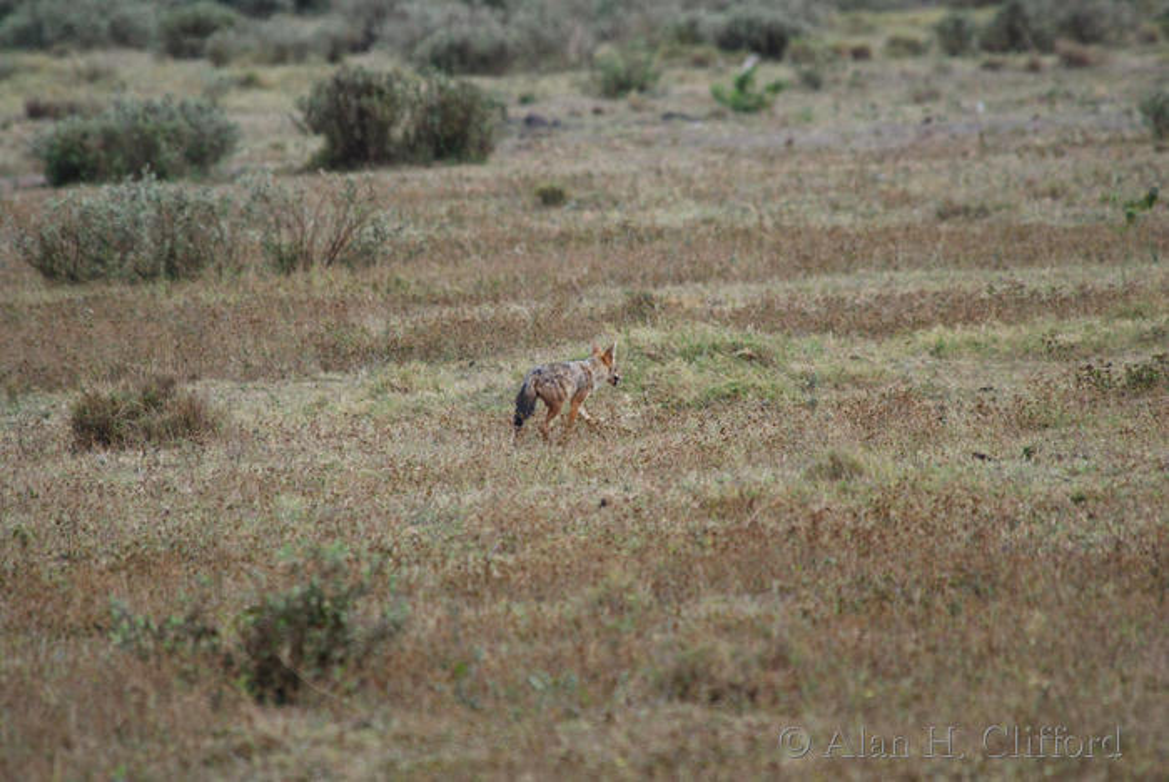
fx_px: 19499
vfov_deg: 2.3
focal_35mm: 600
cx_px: 584
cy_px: 391
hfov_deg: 3.4
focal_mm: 400
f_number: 5.6
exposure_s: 1/500
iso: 200
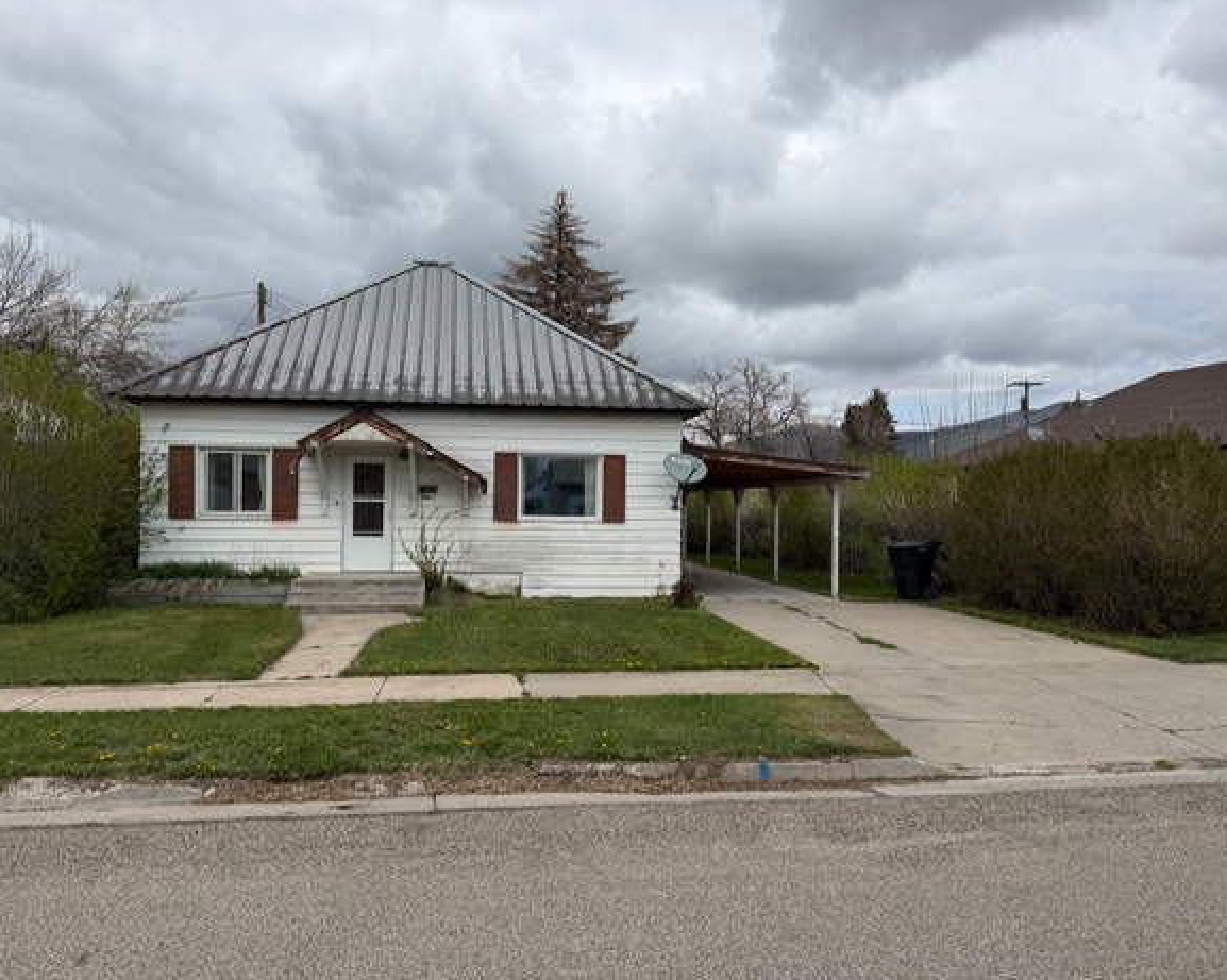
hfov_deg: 66.0
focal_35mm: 26
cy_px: 508
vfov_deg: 54.9
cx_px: 591
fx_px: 944
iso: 80
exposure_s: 1/7353
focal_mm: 6.76
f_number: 1.78
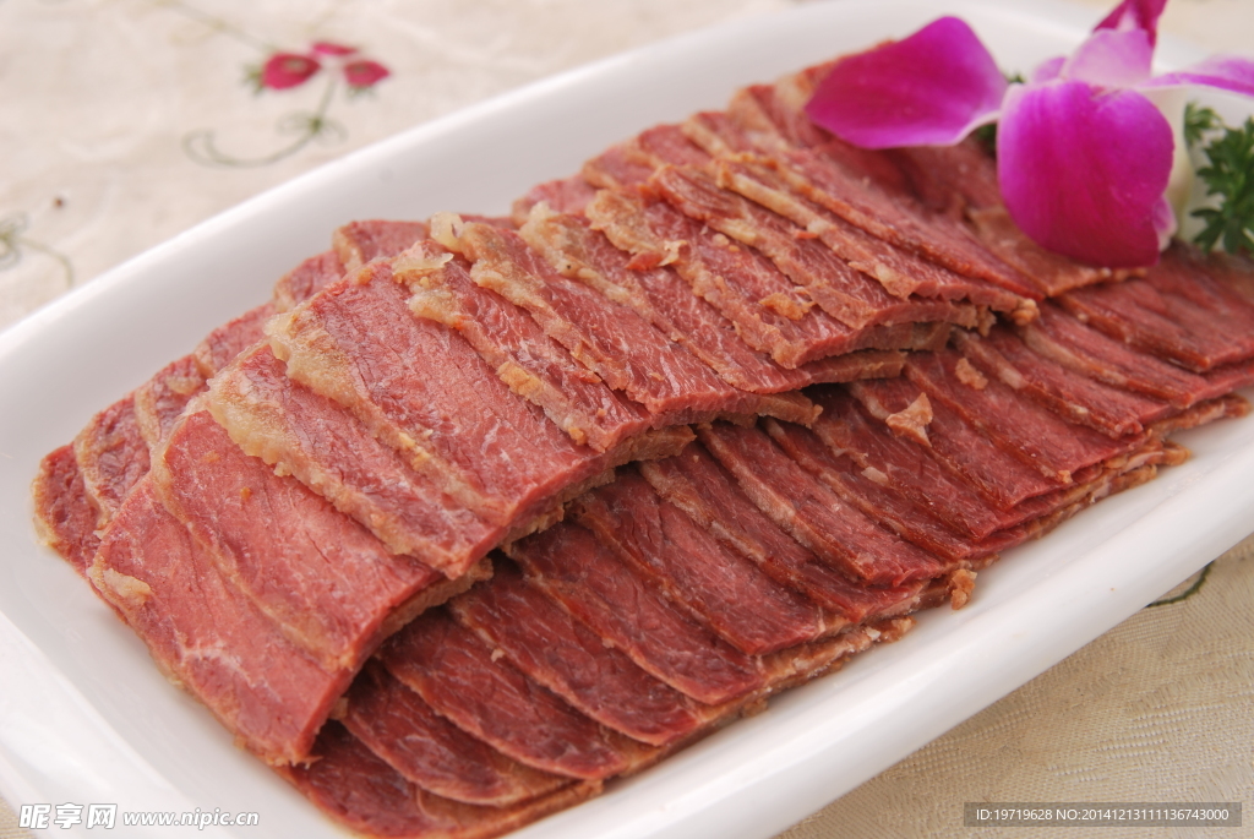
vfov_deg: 18.2
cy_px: 420
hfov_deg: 27.0
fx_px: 2615
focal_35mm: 75
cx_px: 627
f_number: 9
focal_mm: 50
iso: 100
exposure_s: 1/100
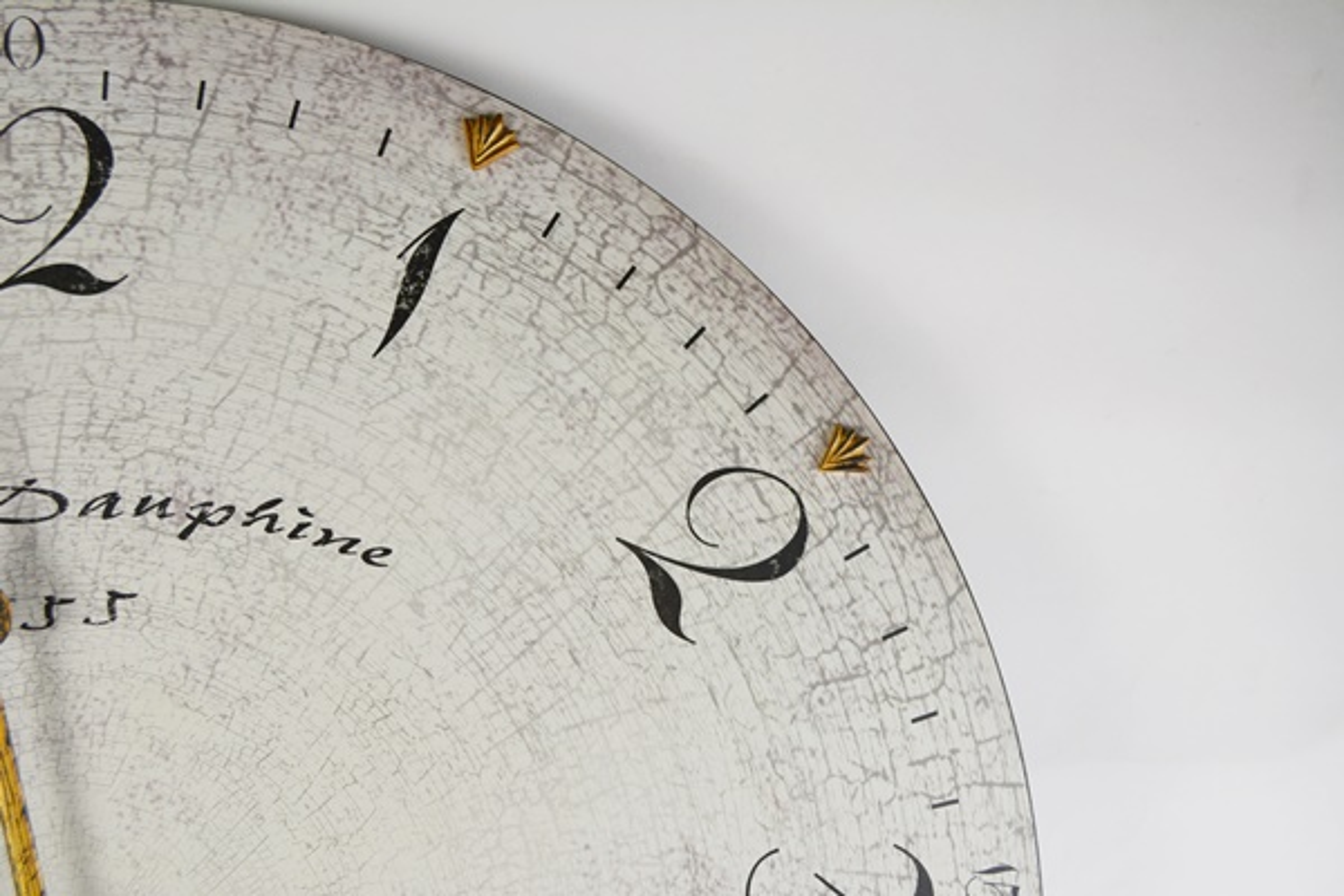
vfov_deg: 36.9
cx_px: 672
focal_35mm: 36
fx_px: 1344
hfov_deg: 53.1
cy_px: 448
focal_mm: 24
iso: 220
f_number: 5.6
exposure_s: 1/125
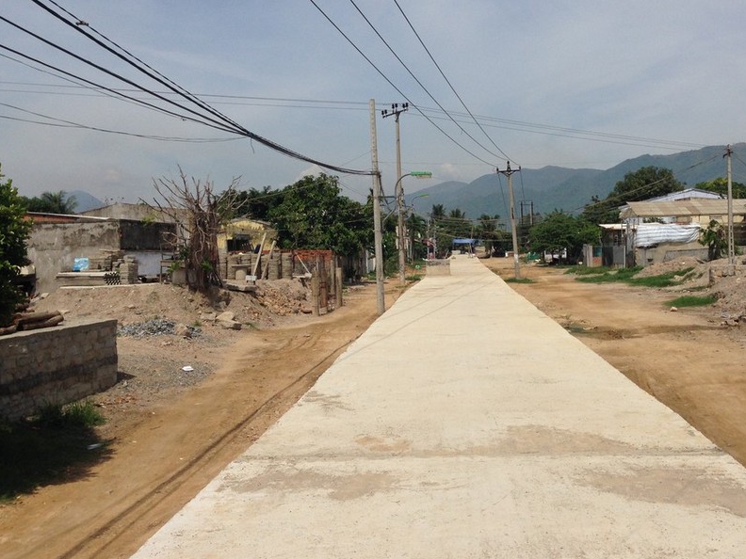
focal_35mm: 40
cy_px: 248
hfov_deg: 46.6
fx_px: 862
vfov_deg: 35.9
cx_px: 443
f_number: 2.4
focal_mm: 4.12
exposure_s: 1/3623
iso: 50
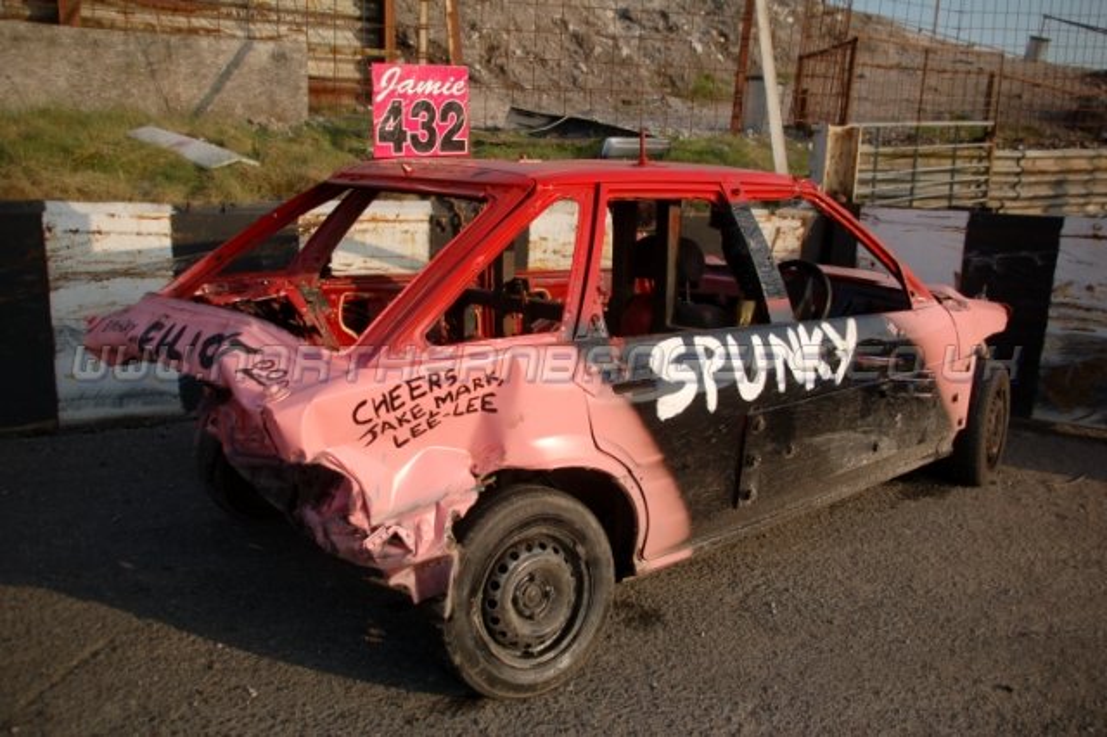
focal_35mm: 33
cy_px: 368
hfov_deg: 57.2
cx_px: 554
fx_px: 1014
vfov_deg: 39.9
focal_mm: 22
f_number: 4
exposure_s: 1/1250
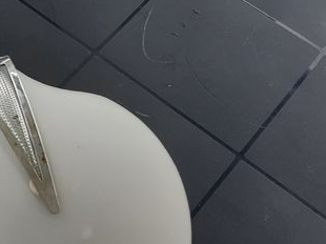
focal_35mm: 84
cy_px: 54
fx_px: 790
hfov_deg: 20.7
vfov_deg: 17.4
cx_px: -125
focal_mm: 3.92
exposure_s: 1/129
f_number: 1.7
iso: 40
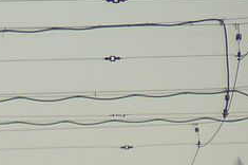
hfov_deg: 1.1
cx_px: -168
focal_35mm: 1962
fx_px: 13497
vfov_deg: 0.7
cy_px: 250
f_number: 3.3
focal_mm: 72
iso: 100
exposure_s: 1/200
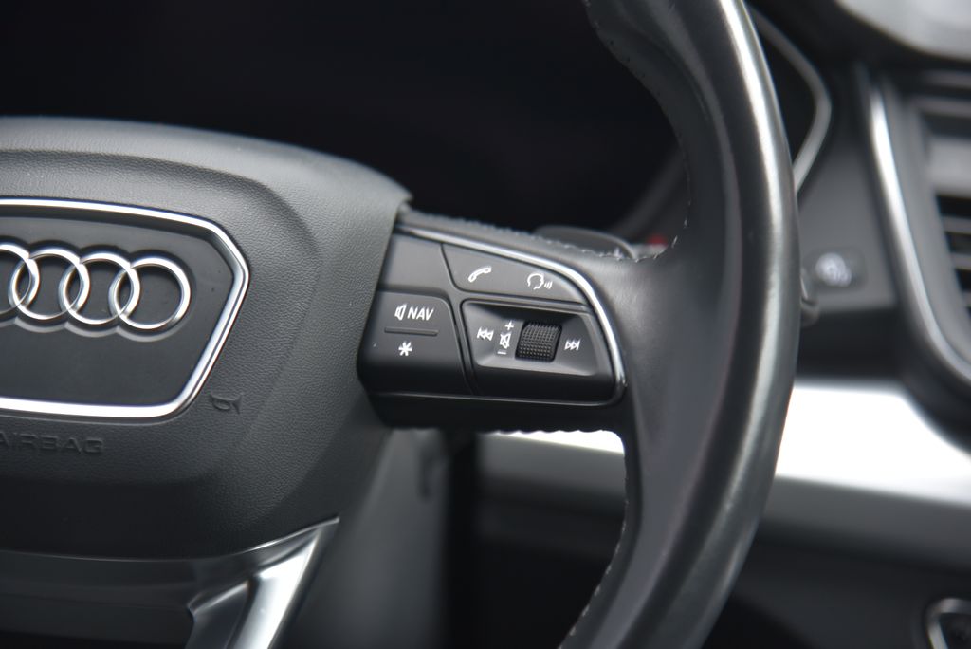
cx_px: 486
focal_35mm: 120
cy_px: 324
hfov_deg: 17.1
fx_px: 3238
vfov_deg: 11.4
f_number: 4
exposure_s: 1/13
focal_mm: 120
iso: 500
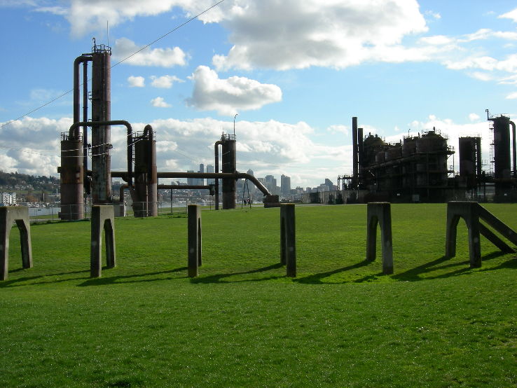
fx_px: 538
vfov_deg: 39.7
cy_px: 194
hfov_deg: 51.3
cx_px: 258
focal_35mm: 36
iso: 64
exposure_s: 1/282
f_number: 6.8
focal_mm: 7.5
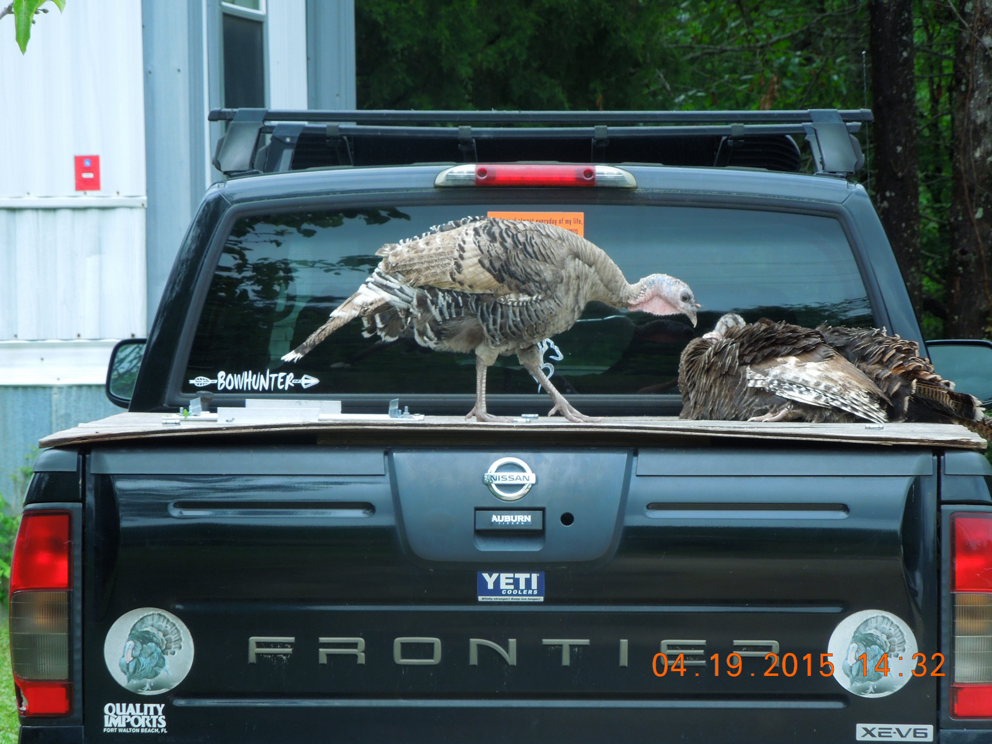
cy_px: 372
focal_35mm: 191
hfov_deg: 10.4
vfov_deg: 7.8
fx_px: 5474
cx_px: 496
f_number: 5
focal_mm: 34.4
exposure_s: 1/200
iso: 160
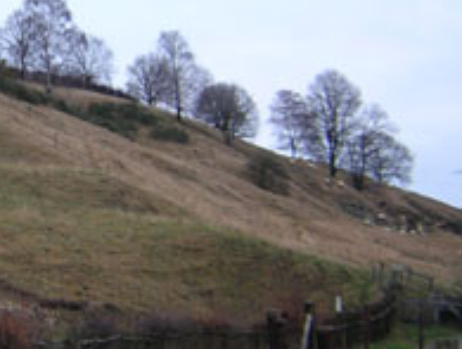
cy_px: 114
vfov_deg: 17.8
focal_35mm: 83
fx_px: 1110
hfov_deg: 22.4
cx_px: -28
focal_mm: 4.7
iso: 100
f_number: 2.6
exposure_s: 1/16.4
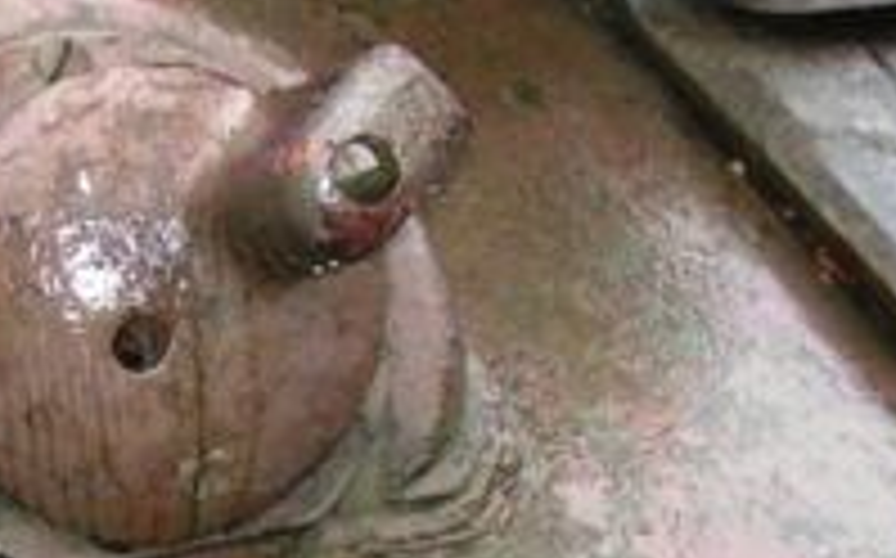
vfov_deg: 13.6
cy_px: 407
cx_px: -14
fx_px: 2342
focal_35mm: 96
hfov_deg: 20.9
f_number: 3.2
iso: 125
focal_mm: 6
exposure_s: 1/40
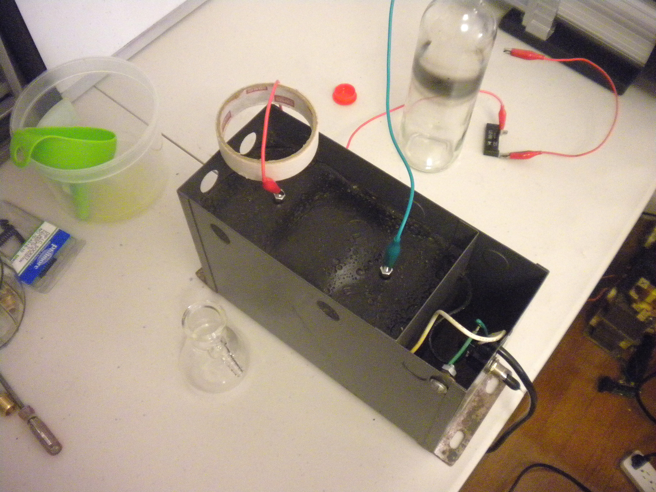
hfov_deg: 52.6
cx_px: 328
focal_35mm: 35
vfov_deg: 40.7
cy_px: 246
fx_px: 663
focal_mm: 6.3
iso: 800
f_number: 3.1
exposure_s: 1/32.8
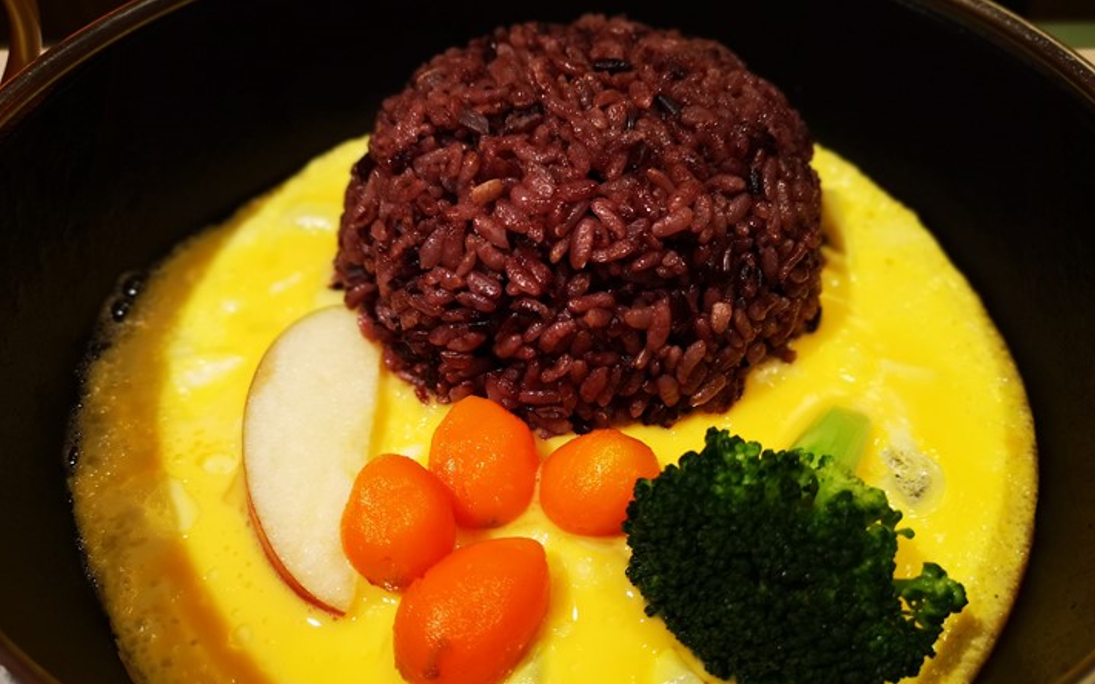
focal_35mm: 29
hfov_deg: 64.6
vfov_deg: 42.9
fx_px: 865
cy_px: 413
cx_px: 551
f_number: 4
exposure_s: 1/40
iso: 160
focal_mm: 3.95
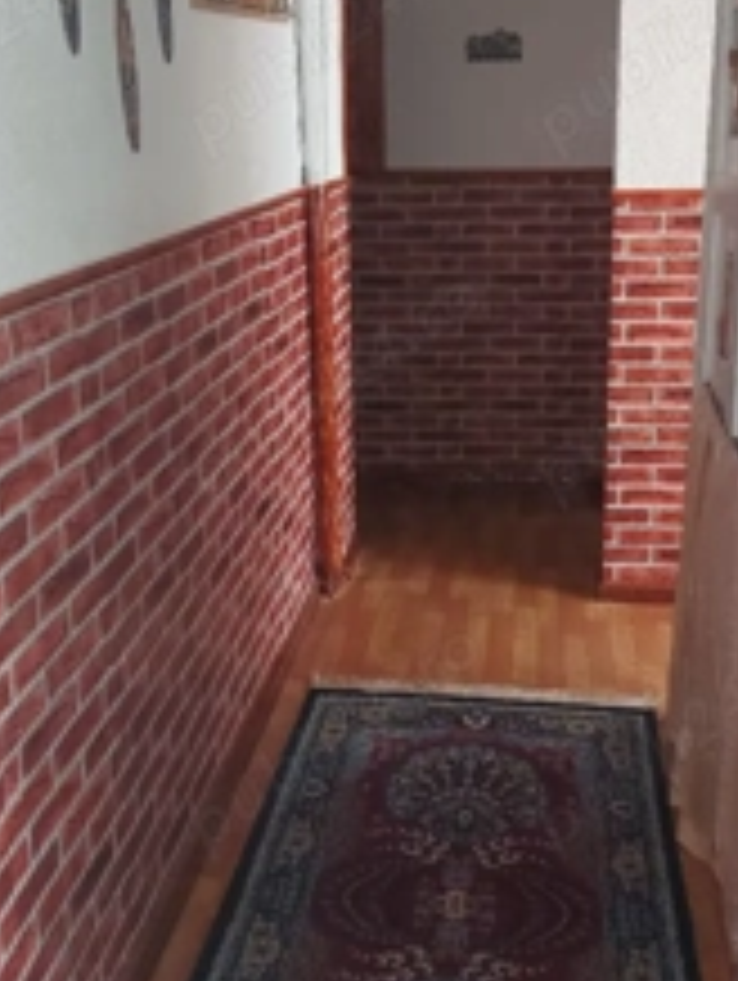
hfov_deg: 32.9
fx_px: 1248
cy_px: 441
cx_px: 423
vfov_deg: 42.8
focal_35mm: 44
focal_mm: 5.23
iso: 250
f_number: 1.8
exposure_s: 1/33
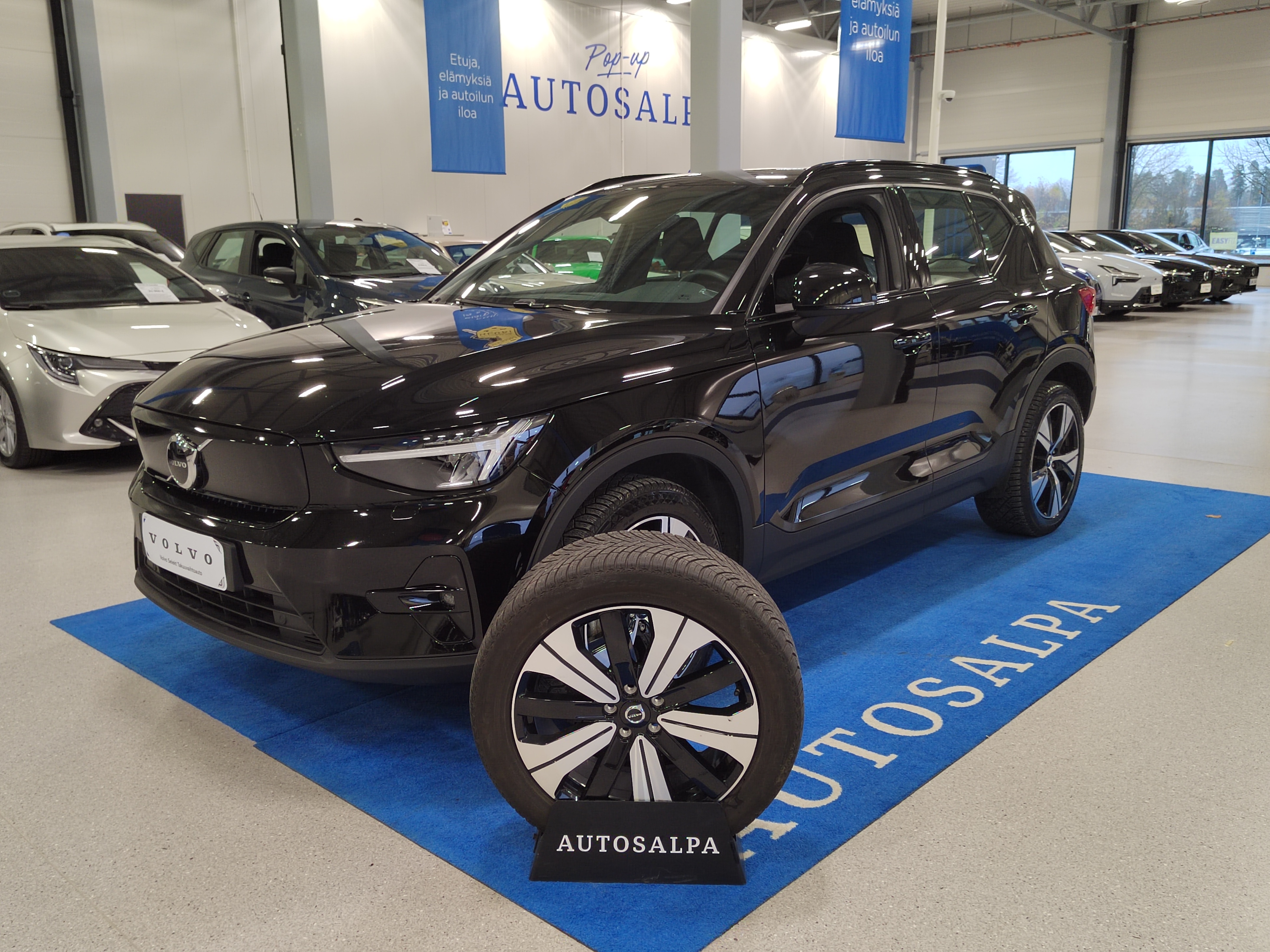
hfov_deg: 61.7
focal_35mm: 29
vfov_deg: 48.2
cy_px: 476
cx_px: 635
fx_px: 1064
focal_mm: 5.52
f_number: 1.9
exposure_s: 1/120
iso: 766
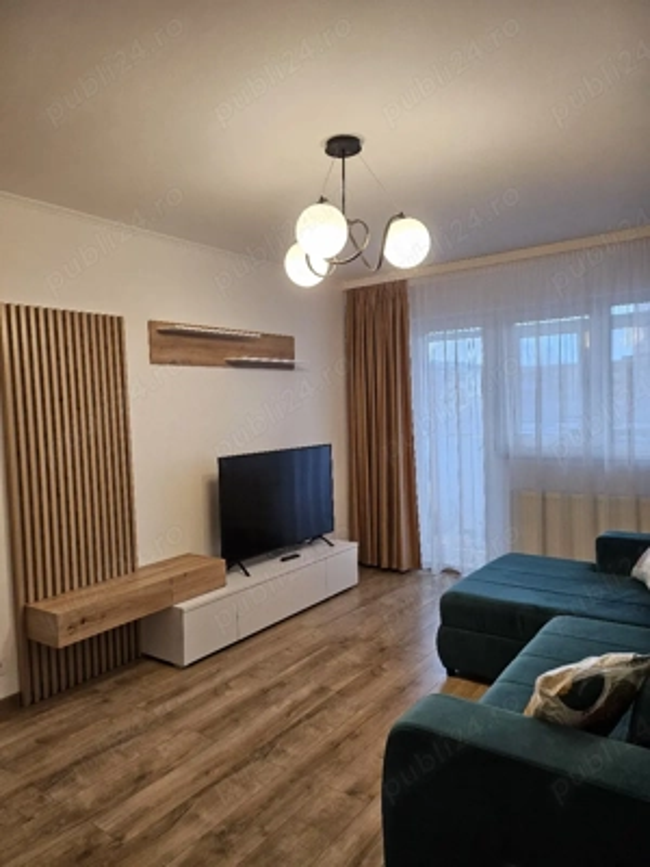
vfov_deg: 71.6
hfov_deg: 56.8
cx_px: 325
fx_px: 601
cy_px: 434
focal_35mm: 24
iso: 160
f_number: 1.8
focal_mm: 5
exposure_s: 1/101
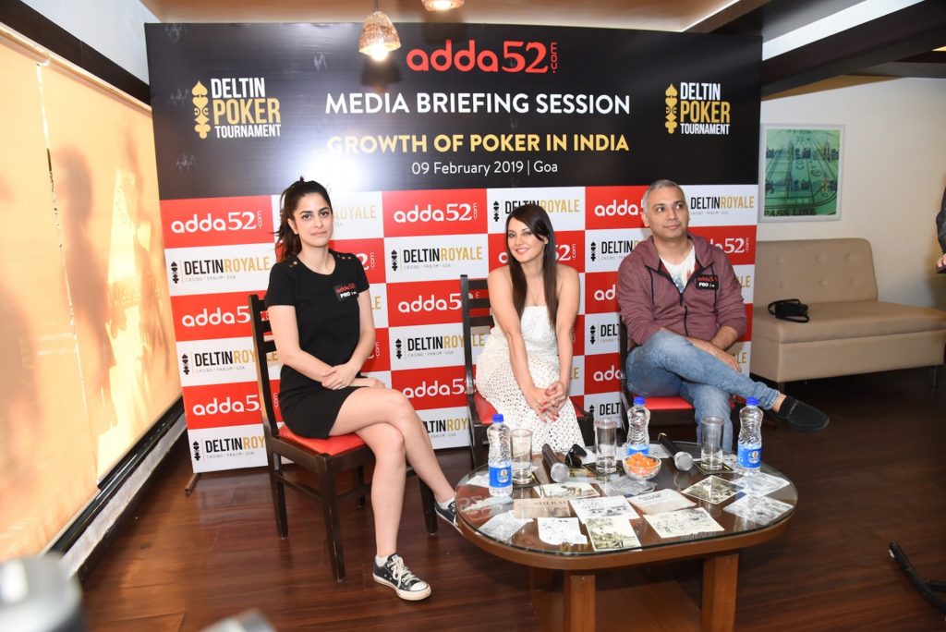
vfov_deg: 53.2
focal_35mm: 24
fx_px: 631
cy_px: 316
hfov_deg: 73.7
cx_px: 473
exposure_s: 1/125
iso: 2500
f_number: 5
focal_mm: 24
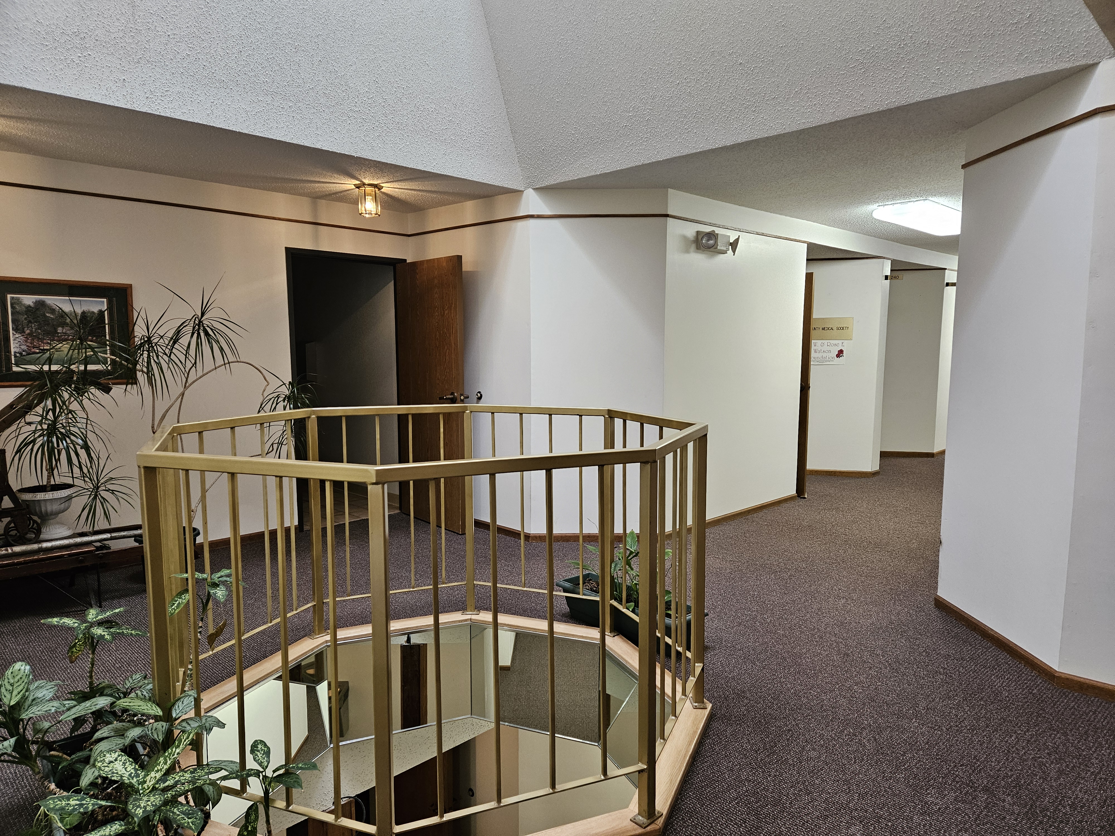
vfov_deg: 58.9
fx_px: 741
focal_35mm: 23
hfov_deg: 73.9
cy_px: 418
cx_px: 558
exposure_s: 1/120
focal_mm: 5.4
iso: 400
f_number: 1.8
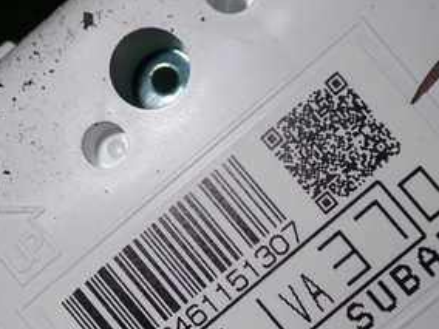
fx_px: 964
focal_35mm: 76
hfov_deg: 25.7
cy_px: 246
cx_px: 210
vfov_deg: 19.3
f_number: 7.1
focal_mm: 6.37
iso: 200
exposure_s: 1/40
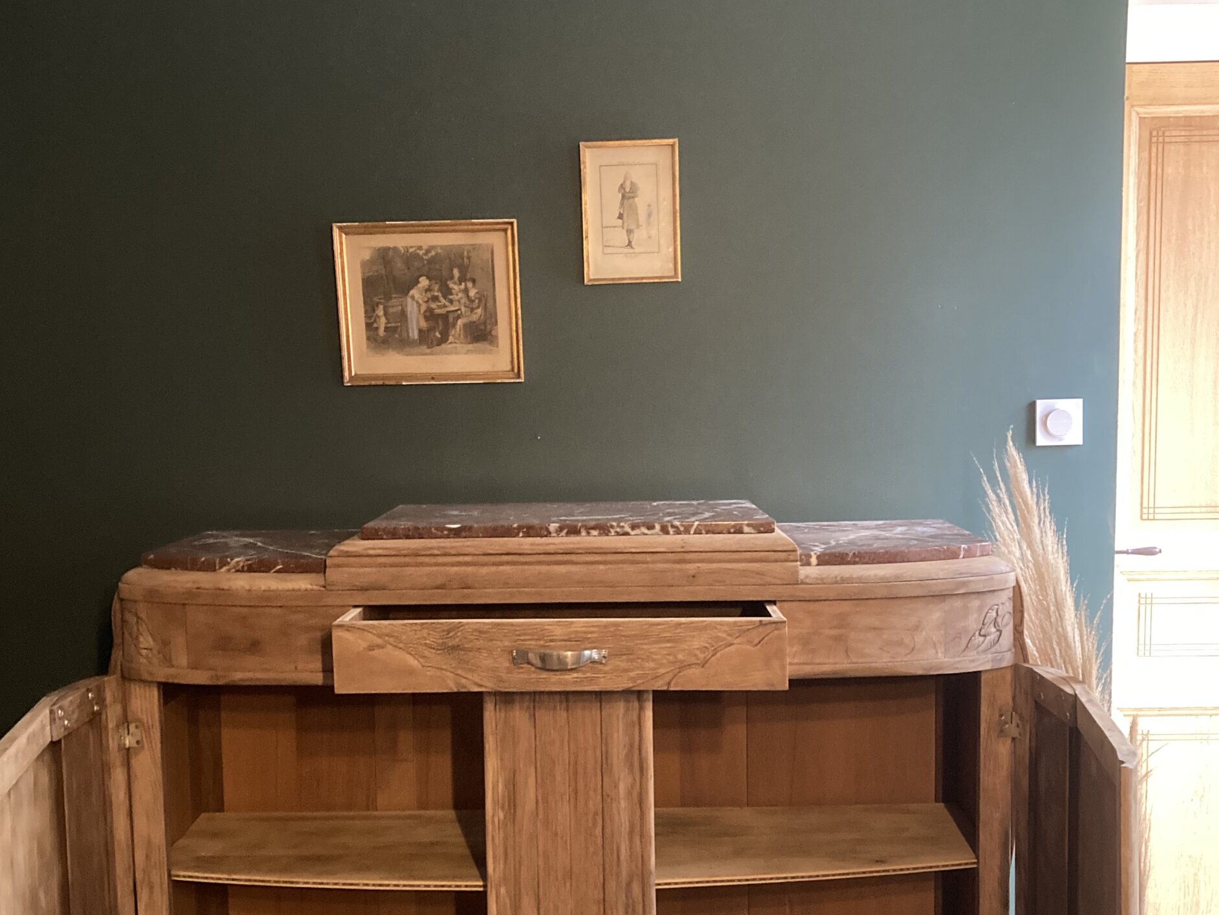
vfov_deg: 37.6
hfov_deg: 49.0
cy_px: 545
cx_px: 616
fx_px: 1338
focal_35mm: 38
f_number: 1.8
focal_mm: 3.99
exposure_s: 1/30
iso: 640
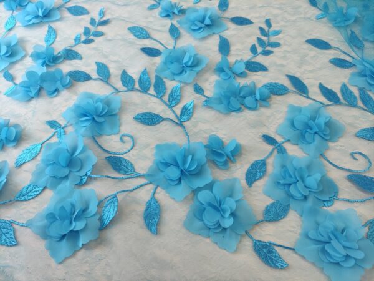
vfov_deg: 54.9
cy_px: 140
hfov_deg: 69.4
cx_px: 187
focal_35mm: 25
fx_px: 270
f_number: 1.89
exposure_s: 1/125
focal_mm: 5.43
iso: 200
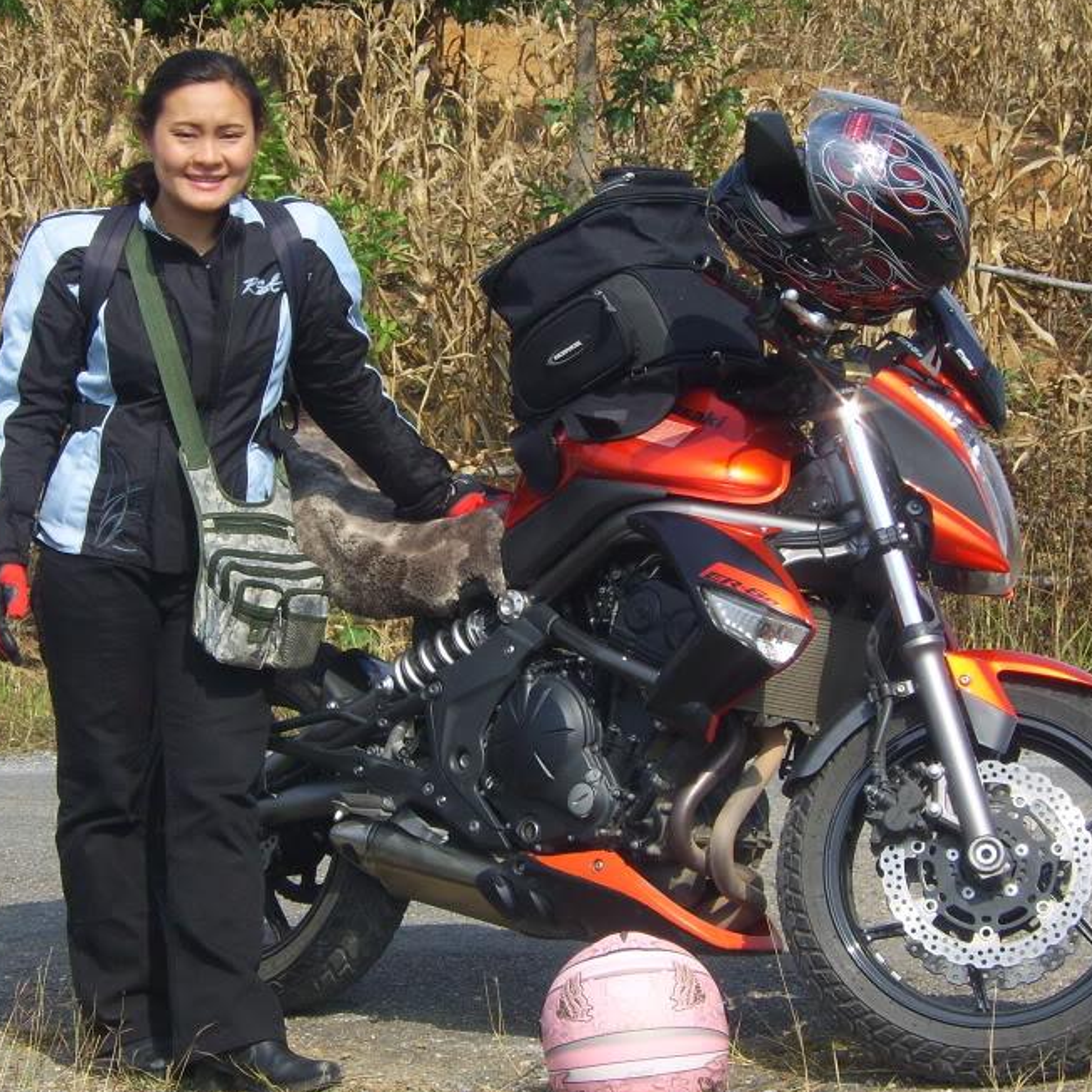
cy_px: 528
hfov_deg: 14.0
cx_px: 487
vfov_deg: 14.0
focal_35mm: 125
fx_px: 4461
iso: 50
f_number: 7
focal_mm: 18.9
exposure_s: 1/250
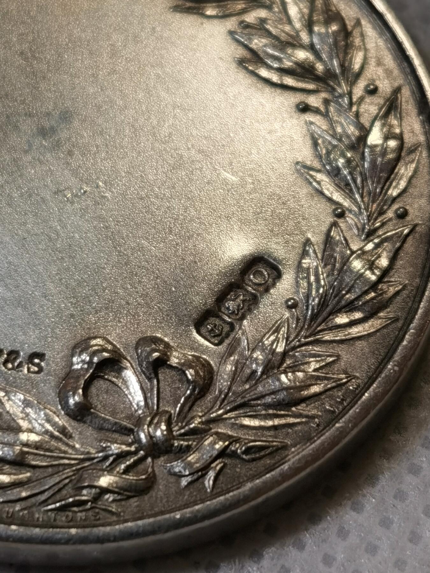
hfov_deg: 11.0
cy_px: 286
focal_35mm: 135
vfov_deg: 14.6
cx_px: 215
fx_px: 2236
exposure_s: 1/290
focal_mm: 5.56
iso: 50
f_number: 1.6
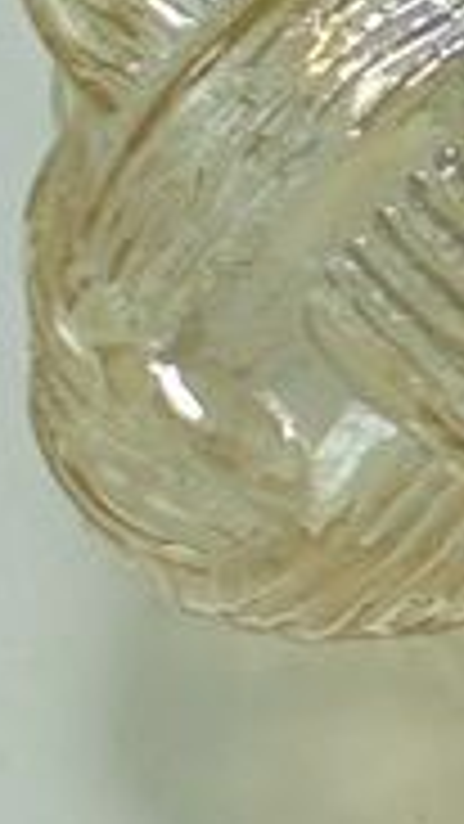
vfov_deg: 13.6
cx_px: 1268
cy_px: -77
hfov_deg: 7.2
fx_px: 3389
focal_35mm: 155
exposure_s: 1/125
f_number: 3.7
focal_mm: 5.3
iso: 100
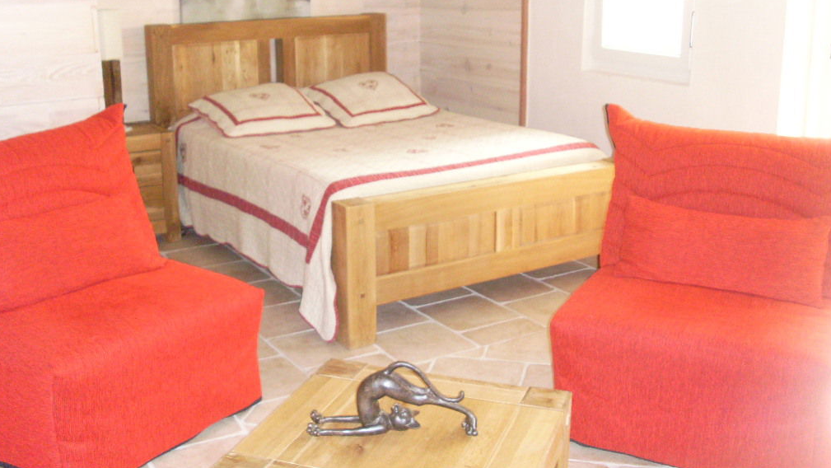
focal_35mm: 42
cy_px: 213
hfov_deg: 48.3
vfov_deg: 28.3
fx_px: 926
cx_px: 412
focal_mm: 6.3
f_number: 3
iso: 240
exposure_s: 1/45
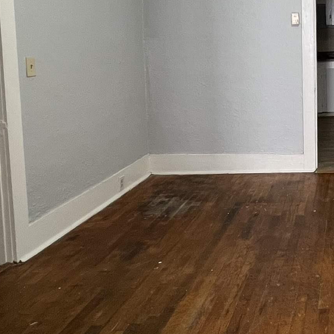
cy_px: 71
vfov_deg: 39.5
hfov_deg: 35.8
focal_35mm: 41
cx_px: 355
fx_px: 448
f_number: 1.8
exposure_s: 1/60
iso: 125
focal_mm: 1.57
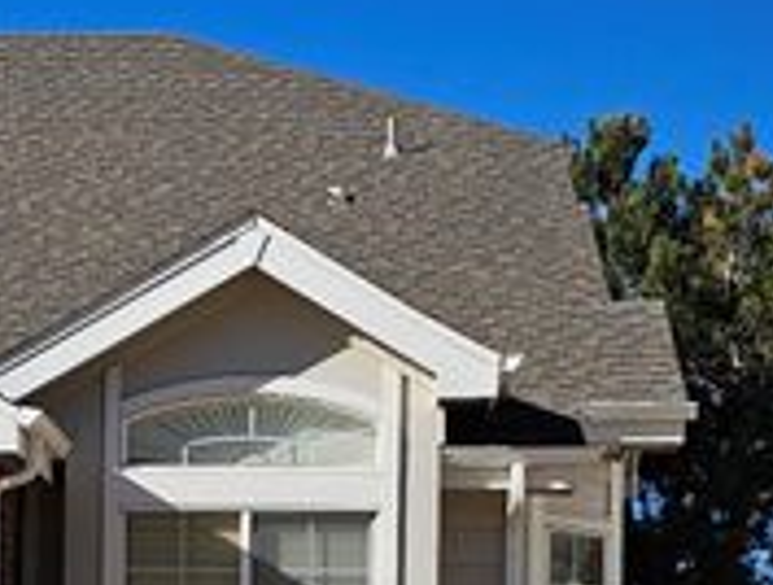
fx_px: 1456
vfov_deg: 21.2
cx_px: -13
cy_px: 696
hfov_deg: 27.8
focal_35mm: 65
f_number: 1.7
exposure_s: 1/2000
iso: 16
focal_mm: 6.3
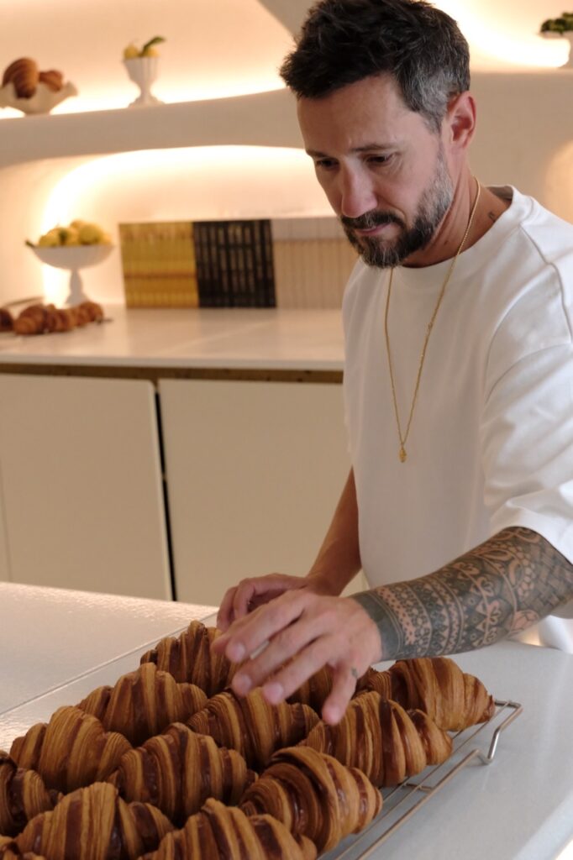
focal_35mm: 63
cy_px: 430
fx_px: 1505
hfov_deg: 21.6
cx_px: 286
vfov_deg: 31.9
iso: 5000
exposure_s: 1/250
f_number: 5
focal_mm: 42
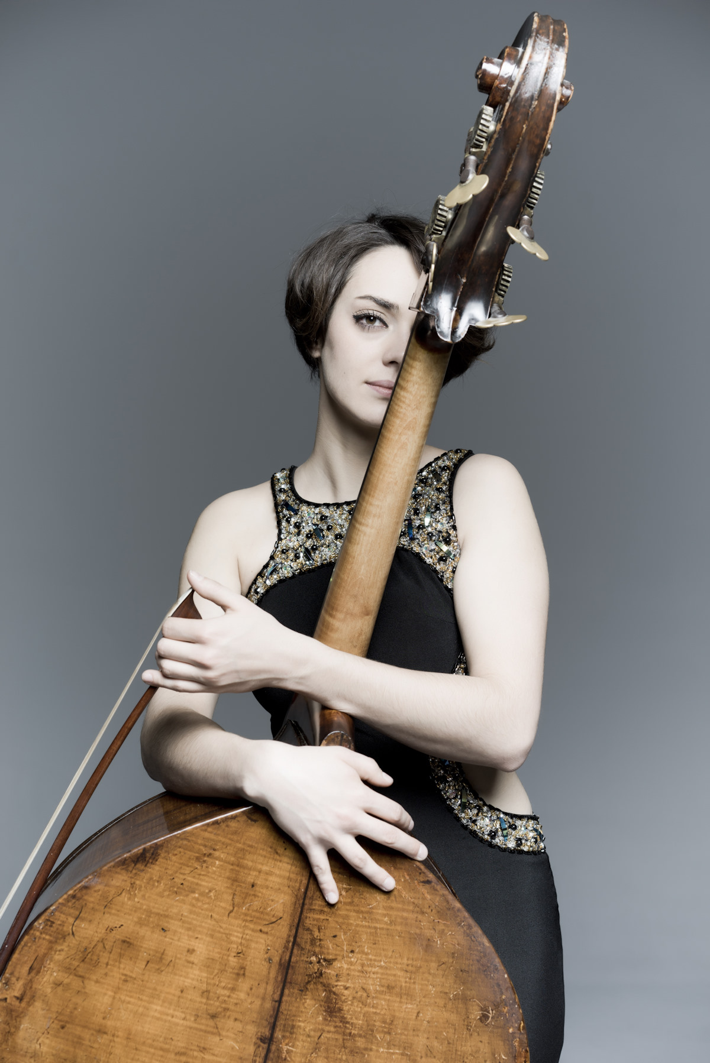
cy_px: 532
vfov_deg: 36.2
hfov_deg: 24.6
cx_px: 355
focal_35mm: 55
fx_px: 1626
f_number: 5.6
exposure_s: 1/125
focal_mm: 55
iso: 100
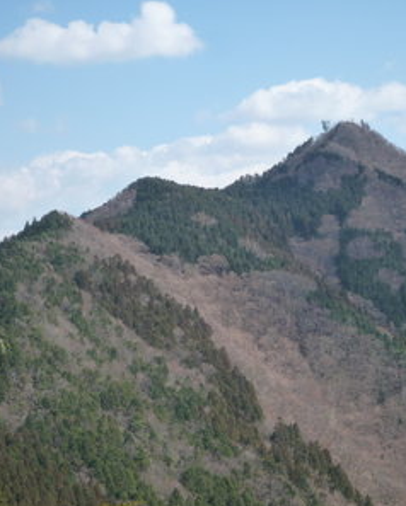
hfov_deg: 16.7
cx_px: 273
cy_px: 252
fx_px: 1380
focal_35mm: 92
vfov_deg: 20.8
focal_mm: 12.2
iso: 160
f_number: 4.9
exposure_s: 1/640
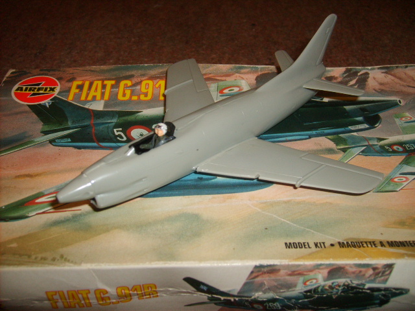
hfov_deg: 52.6
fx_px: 420
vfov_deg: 40.7
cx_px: 208
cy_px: 156
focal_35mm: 35
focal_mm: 5.8
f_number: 2.8
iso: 100
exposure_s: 1/45
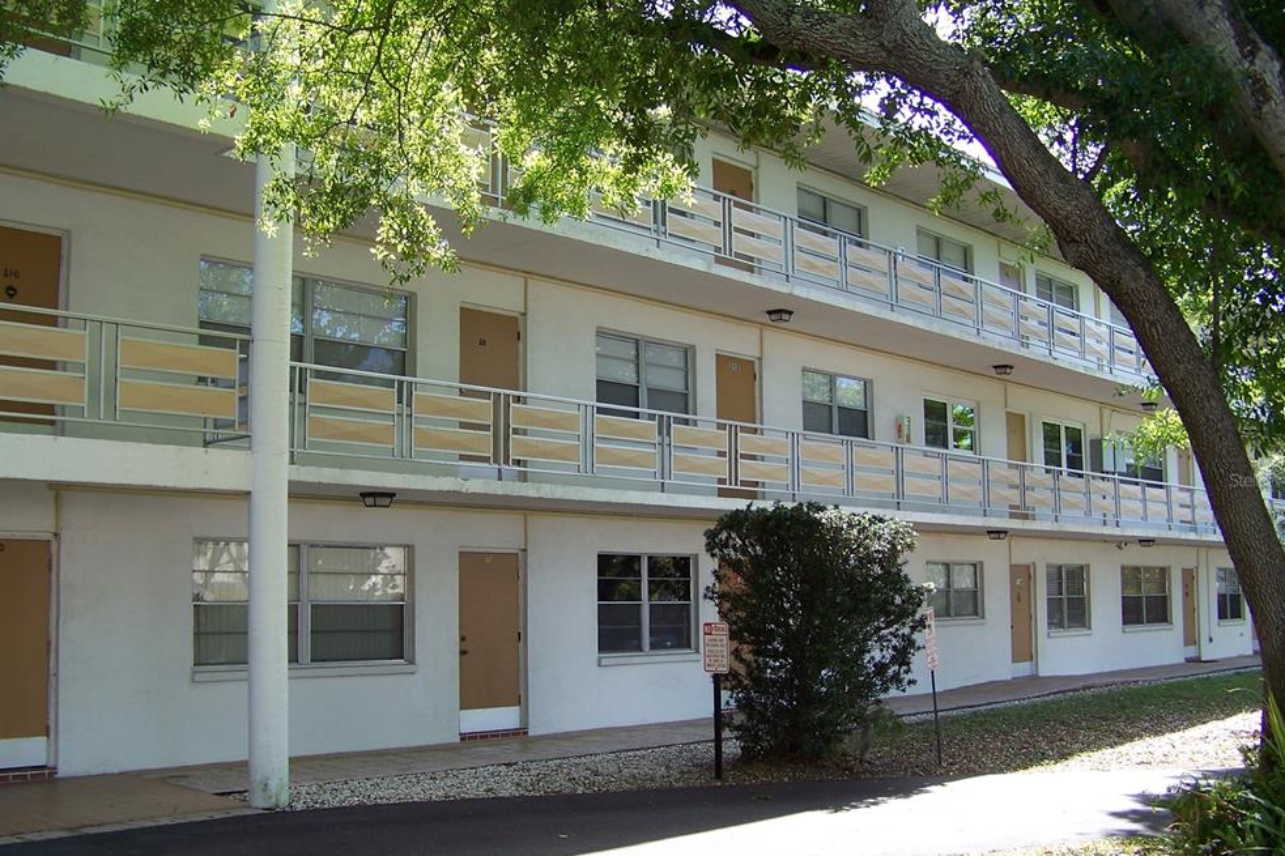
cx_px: 639
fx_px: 1392
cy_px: 480
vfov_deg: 34.2
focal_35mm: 39
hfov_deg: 49.6
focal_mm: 5.85
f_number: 2.8
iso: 64
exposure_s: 1/160
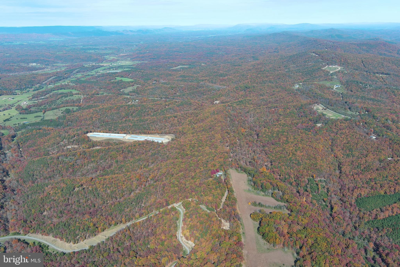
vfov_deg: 45.0
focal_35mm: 29
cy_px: 134
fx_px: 322
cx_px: 200
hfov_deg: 63.7
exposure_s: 1/936
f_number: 2.8
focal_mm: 10.57
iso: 100
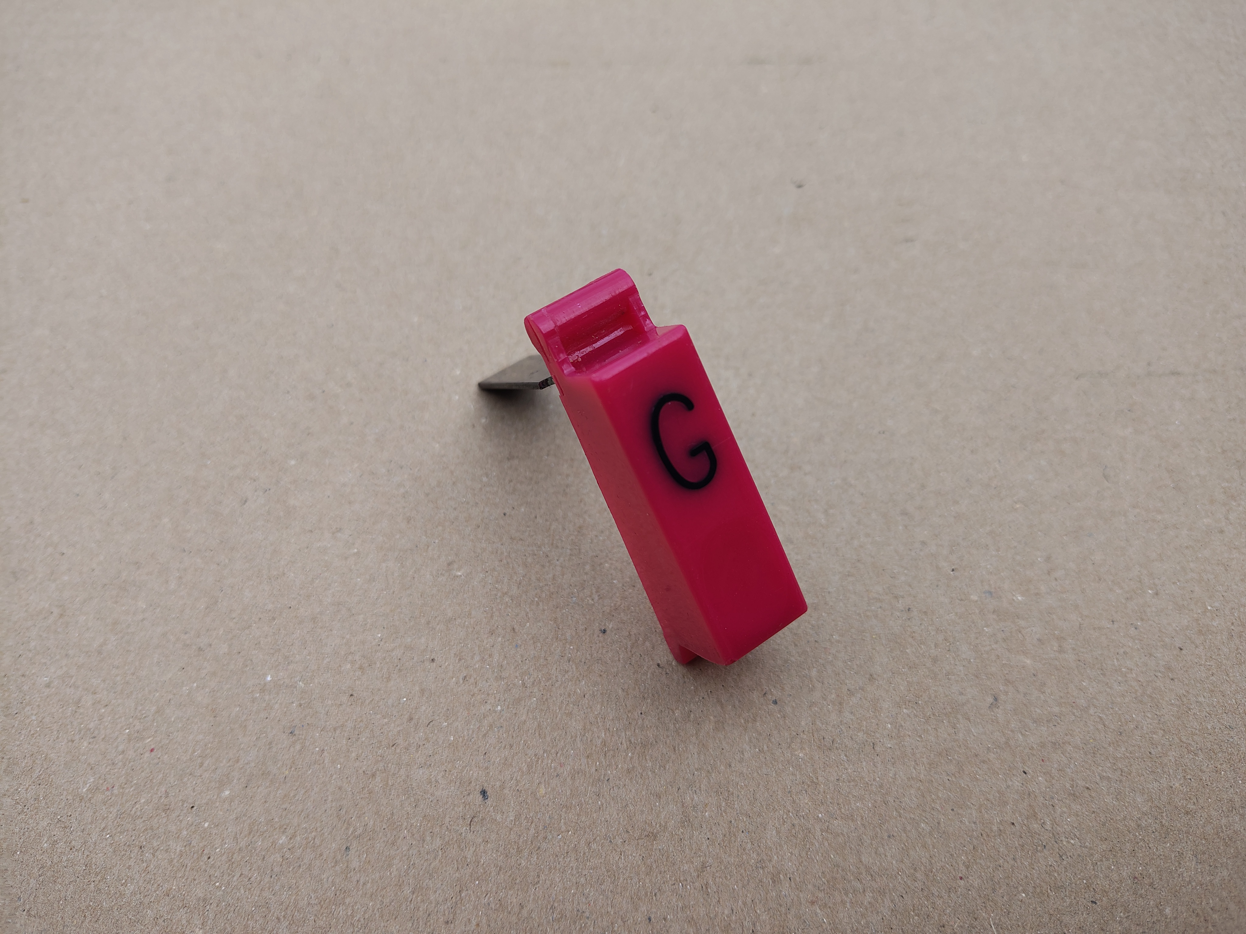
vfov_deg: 56.8
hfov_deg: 71.6
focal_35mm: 24
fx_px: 864
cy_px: 467
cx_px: 623
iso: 100
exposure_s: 1/554
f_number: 1.8
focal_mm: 5.56
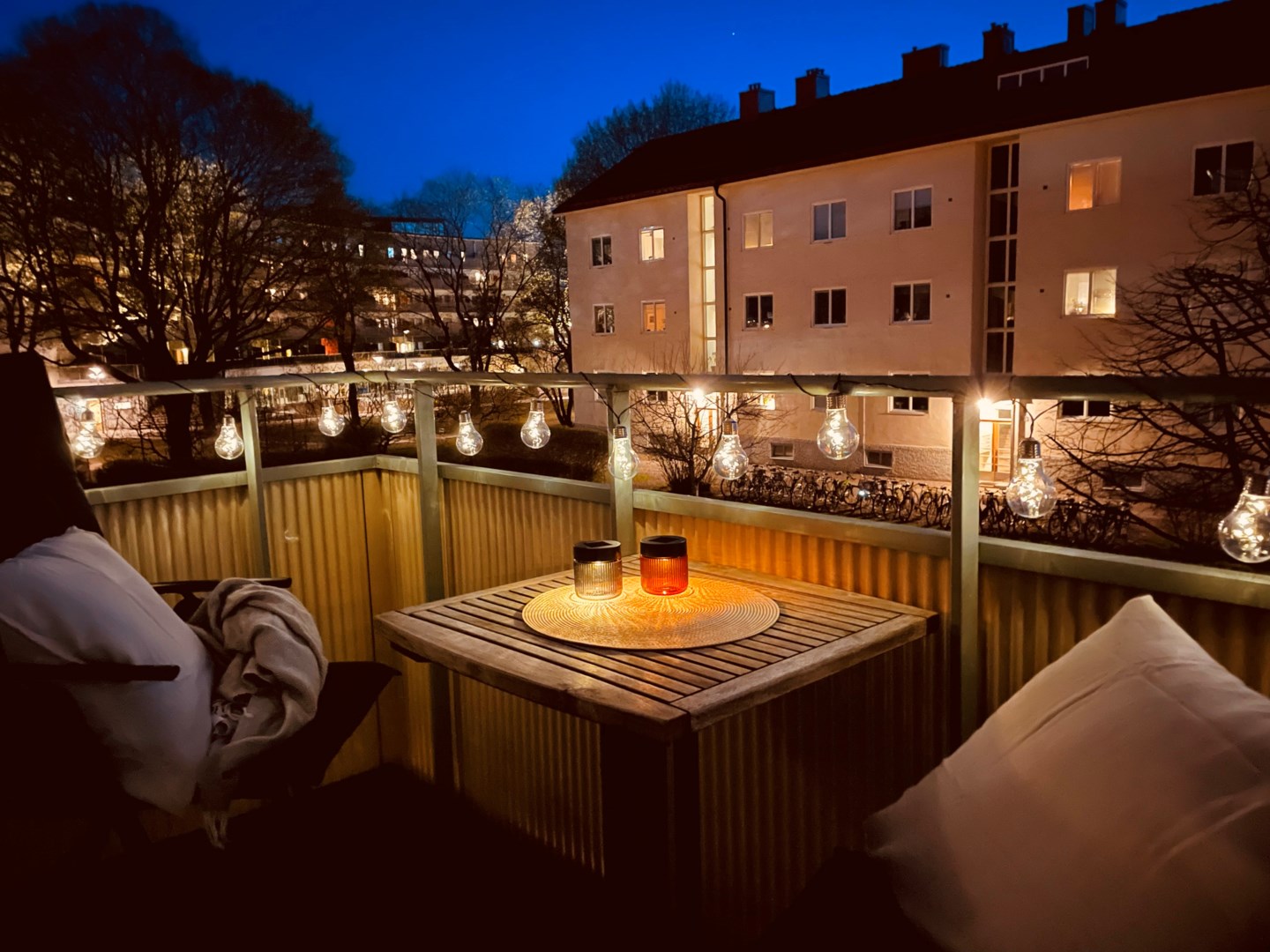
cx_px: 635
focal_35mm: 26
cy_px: 476
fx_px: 954
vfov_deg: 53.1
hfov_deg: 67.3
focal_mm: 4.2
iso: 2000
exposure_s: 1/8
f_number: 1.6
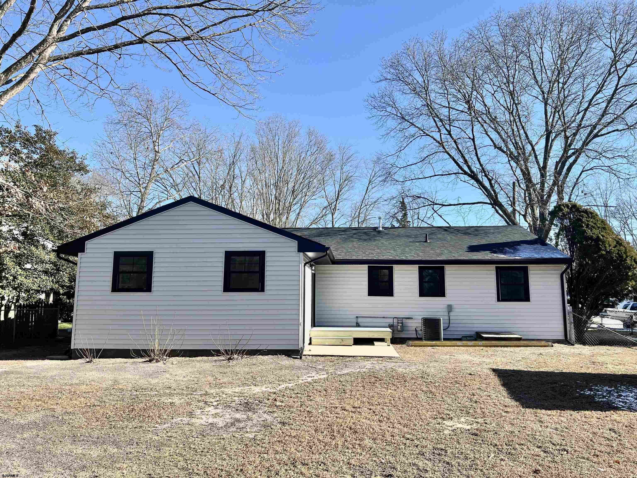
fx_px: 478
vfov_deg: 53.1
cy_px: 239
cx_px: 318
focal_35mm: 26
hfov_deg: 67.3
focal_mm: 5.7
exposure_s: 1/2083
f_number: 1.5
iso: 50
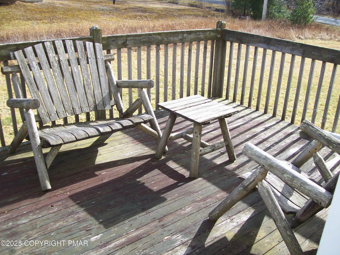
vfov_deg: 39.7
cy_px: 128
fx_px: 354
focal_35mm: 36
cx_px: 170
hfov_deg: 51.4
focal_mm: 6
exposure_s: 1/429
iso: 80
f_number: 2.7
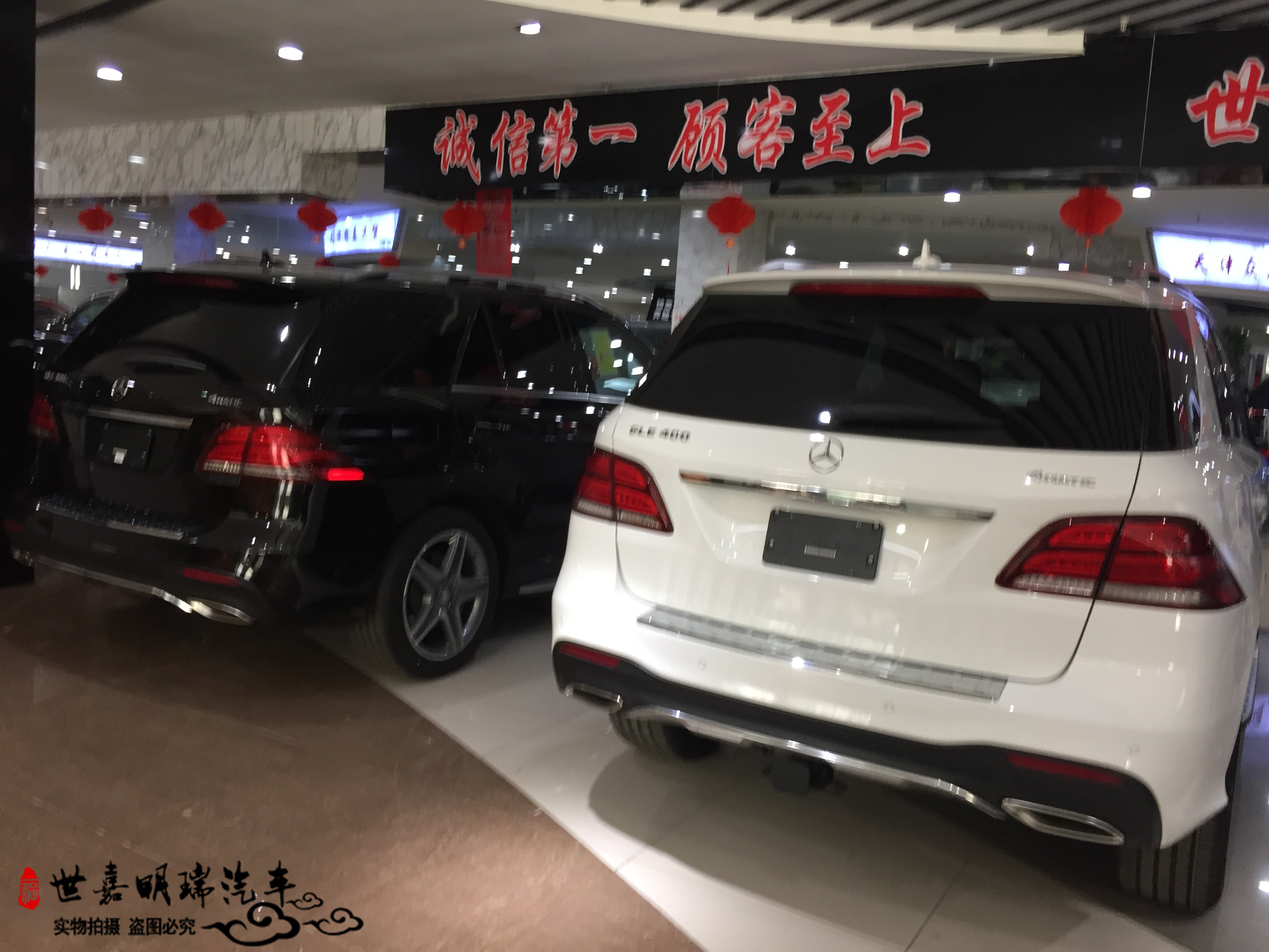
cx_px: 634
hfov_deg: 61.7
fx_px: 1063
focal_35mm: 29
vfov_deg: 48.2
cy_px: 476
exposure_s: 1/33
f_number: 2.2
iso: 50
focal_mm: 4.15
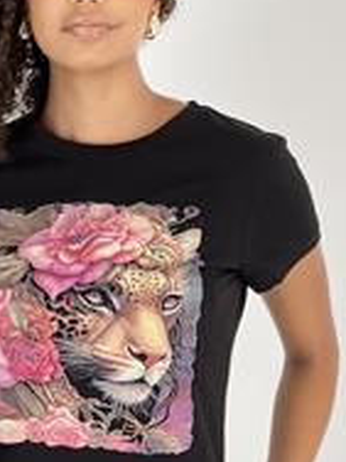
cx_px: 101
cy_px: 274
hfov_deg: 8.8
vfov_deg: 11.7
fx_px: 2252
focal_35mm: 169
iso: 64
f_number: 2.8
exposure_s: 1/100
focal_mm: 9
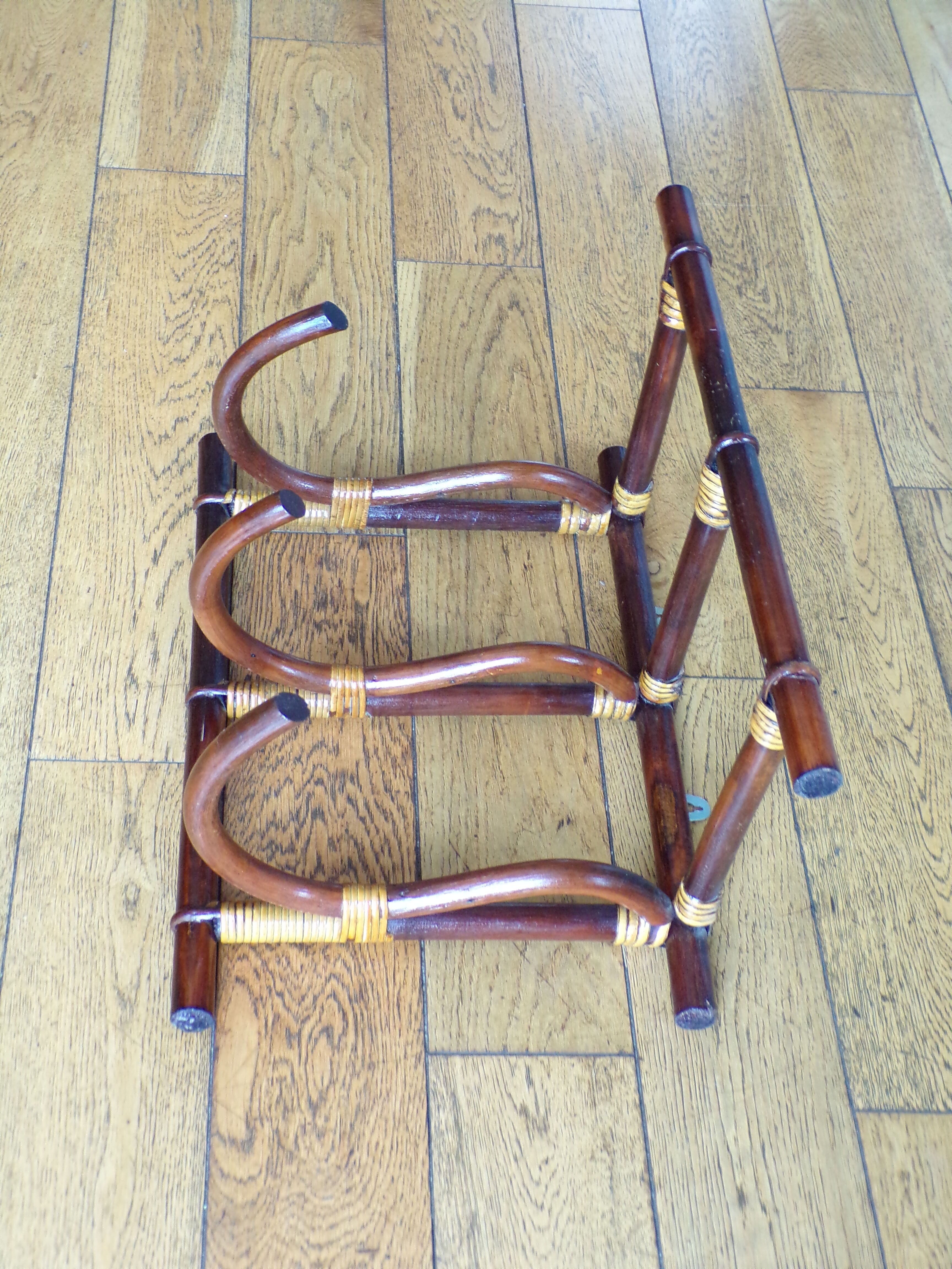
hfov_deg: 29.7
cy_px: 634
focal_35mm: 49
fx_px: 1797
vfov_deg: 38.9
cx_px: 476
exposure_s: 1/17
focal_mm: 8.7
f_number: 3.5
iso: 317
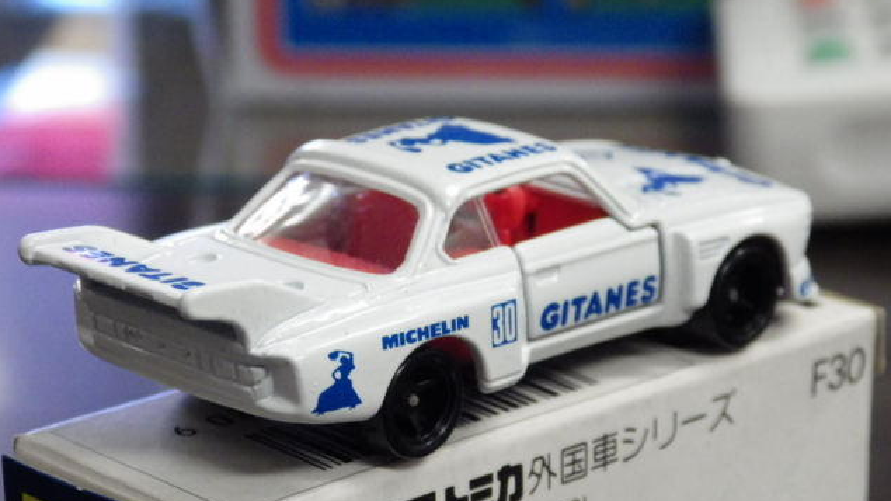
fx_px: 3449
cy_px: 328
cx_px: 443
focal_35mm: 146
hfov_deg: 14.7
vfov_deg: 8.3
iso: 800
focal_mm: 23.8
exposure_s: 1/40
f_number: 5
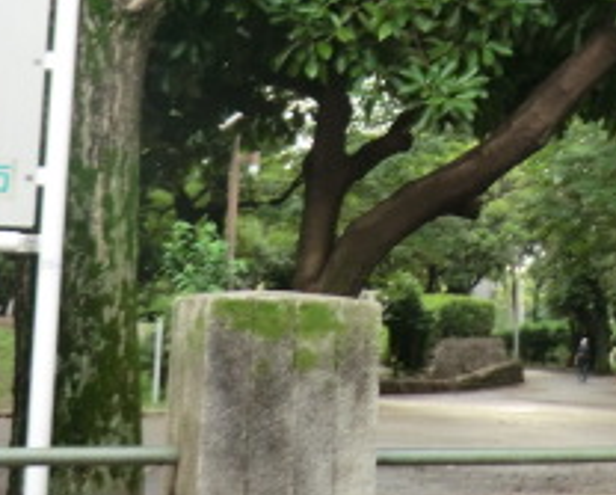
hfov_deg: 25.5
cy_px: 122
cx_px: 566
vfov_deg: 21.1
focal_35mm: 72
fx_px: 1314
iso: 80
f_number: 3.2
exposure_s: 1/60
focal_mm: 4.3
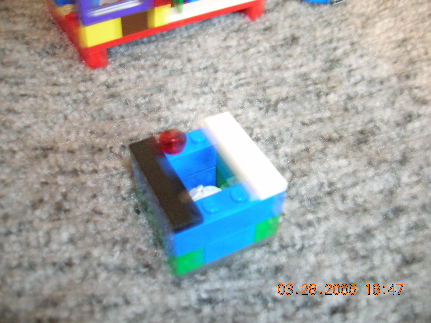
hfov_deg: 54.0
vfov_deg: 41.7
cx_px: 216
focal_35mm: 34
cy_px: 162
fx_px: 423
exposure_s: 1.08
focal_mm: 5.7
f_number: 2.9
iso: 200
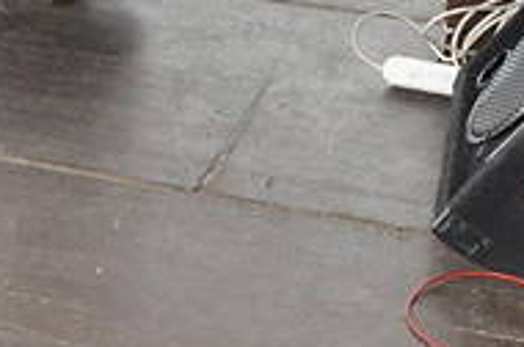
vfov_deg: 10.9
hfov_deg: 15.2
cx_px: -342
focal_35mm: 121
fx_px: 1758
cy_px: -169
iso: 1250
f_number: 8
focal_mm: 18
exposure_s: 1/160
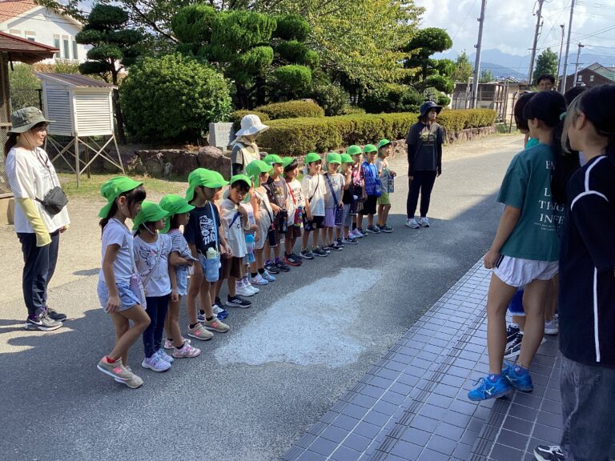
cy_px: 230
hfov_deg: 58.4
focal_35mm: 31
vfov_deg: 45.4
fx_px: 551
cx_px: 308
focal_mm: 3.3
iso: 25
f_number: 2.4
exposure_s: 1/424
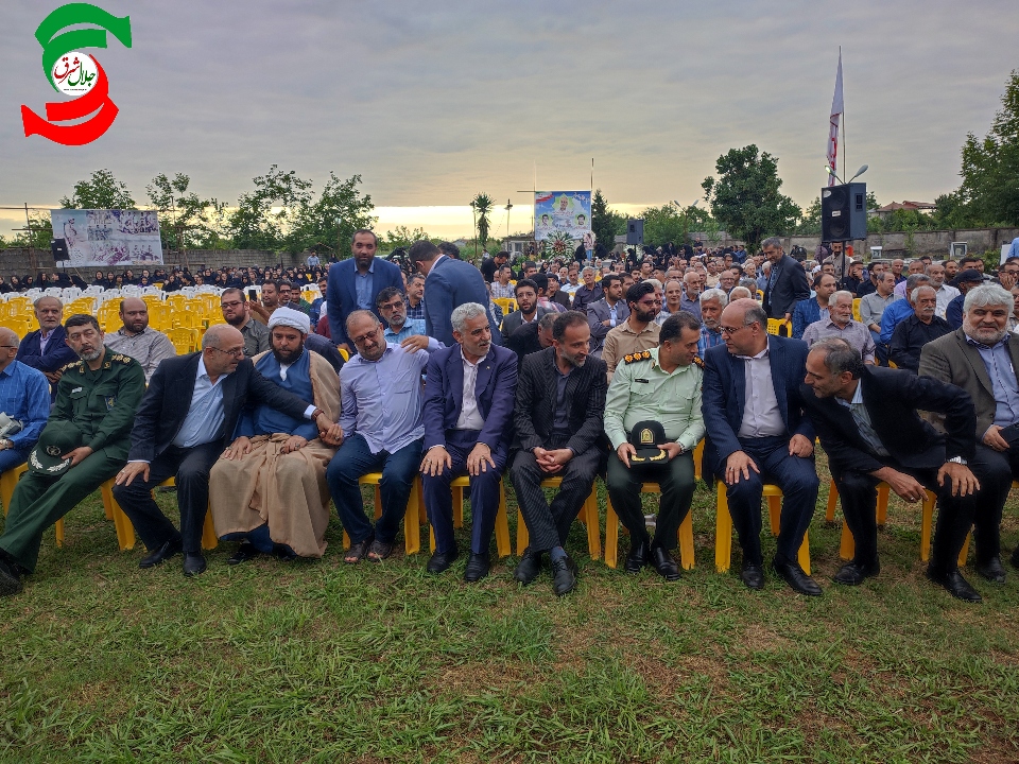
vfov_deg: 56.8
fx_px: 706
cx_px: 510
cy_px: 382
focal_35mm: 24
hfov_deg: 71.6
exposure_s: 1/50
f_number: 1.89
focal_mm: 5.89
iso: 56
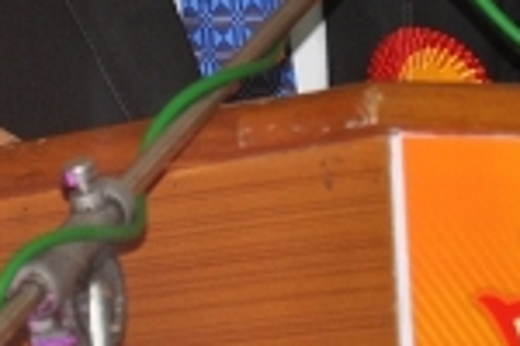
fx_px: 6920
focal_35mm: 479
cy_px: -206
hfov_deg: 4.3
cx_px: 451
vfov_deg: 2.9
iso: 400
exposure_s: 1/60
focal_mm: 75
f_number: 5.3
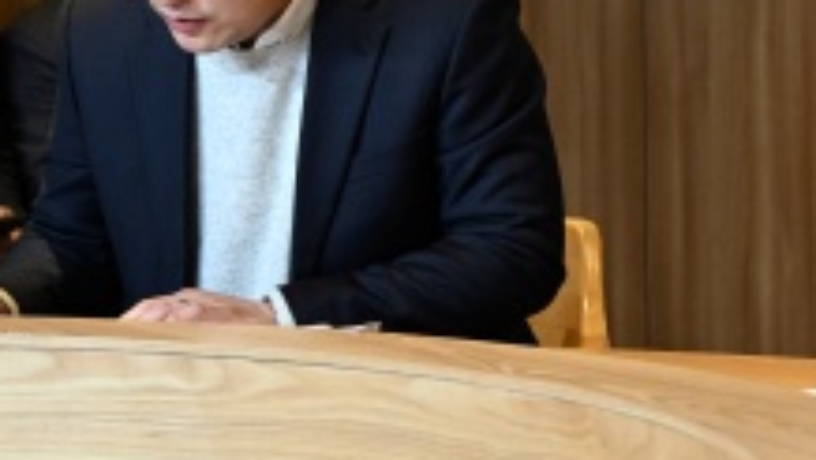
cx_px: 1172
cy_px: 107
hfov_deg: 12.6
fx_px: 3529
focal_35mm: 163
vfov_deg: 7.5
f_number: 5.6
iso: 2000
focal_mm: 53
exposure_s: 1/160
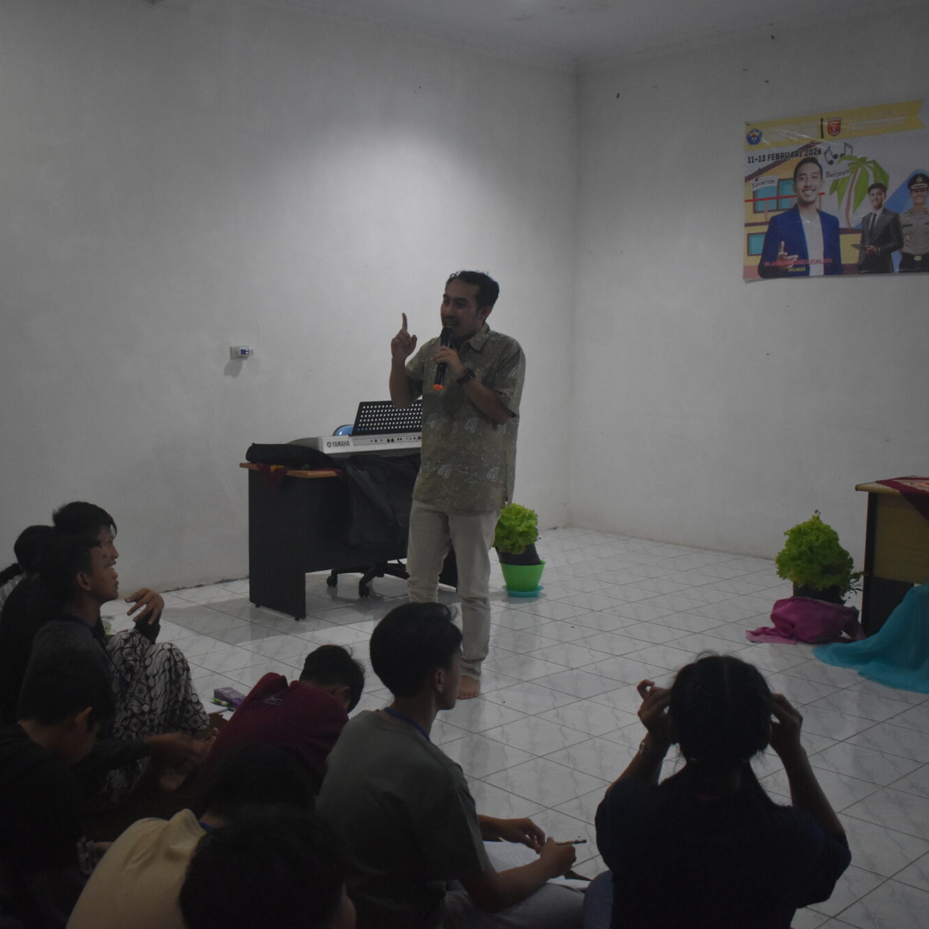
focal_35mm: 35
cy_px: 459
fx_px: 1063
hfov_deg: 46.7
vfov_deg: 47.2
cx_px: 340
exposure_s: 1/125
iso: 2000
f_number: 3.5
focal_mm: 18
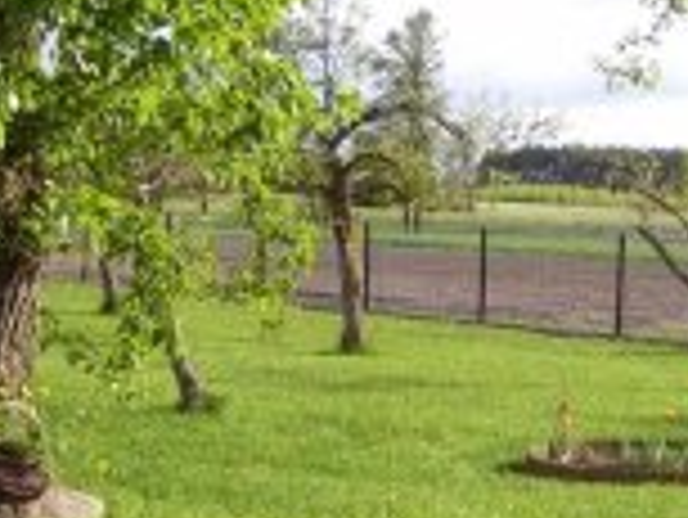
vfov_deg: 15.7
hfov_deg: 20.8
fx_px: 1870
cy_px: 315
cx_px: 414
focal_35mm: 94
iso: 80
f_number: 2.7
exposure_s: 1/750
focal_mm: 6
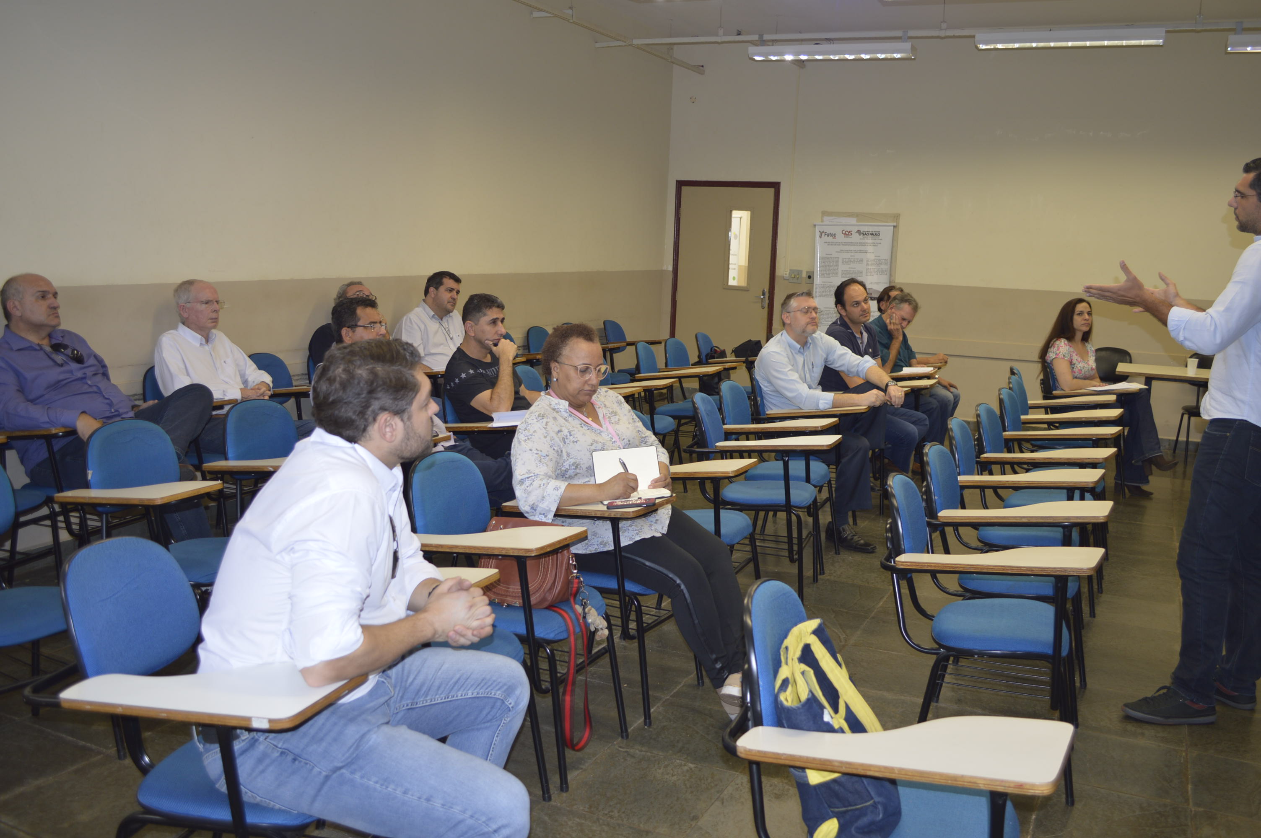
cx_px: 630
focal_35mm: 30
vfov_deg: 43.5
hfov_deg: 62.0
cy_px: 419
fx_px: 1050
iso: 180
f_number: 3.8
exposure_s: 1/30
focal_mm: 20
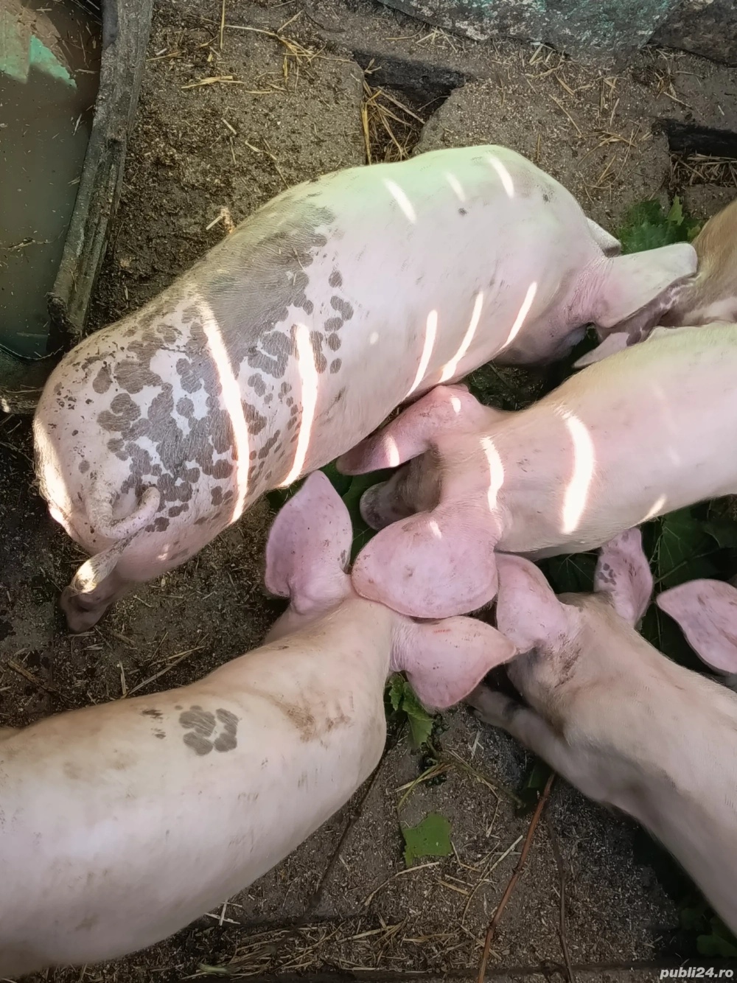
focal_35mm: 43
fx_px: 1221
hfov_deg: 33.6
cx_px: 368
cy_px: 492
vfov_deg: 43.9
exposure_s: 1/100
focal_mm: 5.27
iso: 188
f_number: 1.7
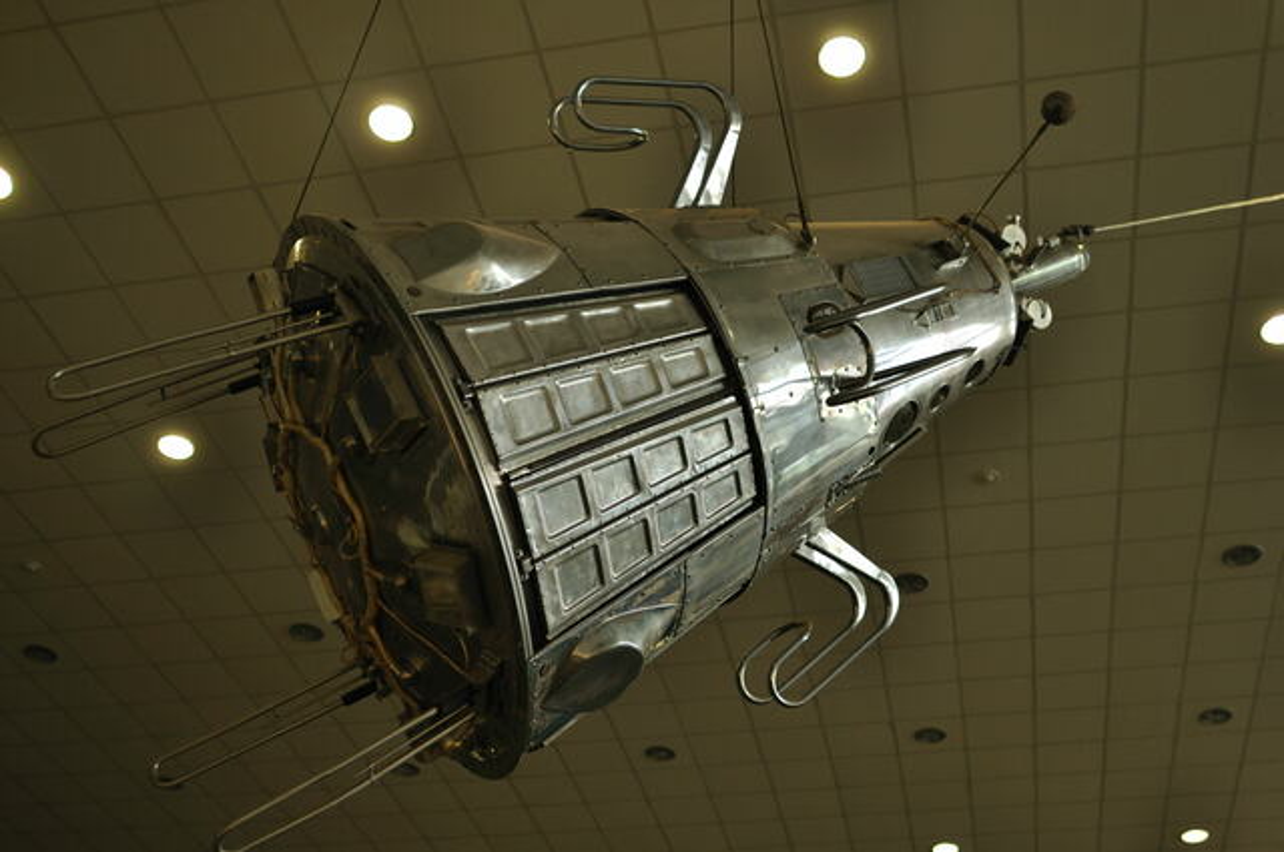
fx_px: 1496
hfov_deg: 46.5
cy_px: 426
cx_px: 642
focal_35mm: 42
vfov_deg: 31.8
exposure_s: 1/320
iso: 200
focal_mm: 28
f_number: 2.2
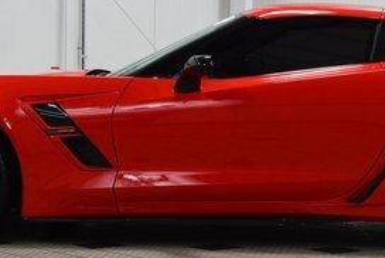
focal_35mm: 134
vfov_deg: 10.3
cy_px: 93
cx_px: 249
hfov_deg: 15.3
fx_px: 1435
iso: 1600
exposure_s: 1/60
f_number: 8
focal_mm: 38
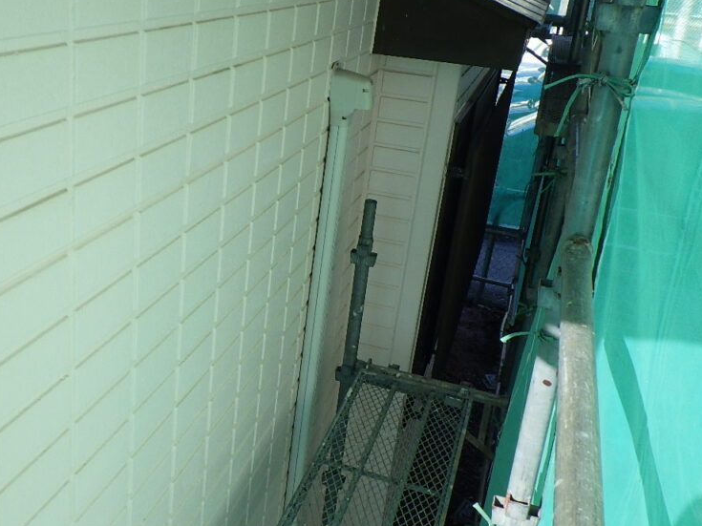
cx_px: 240
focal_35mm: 39
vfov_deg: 36.8
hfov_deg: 47.2
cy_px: 254
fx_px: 791
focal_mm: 5
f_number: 4.2
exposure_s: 1/200
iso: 125
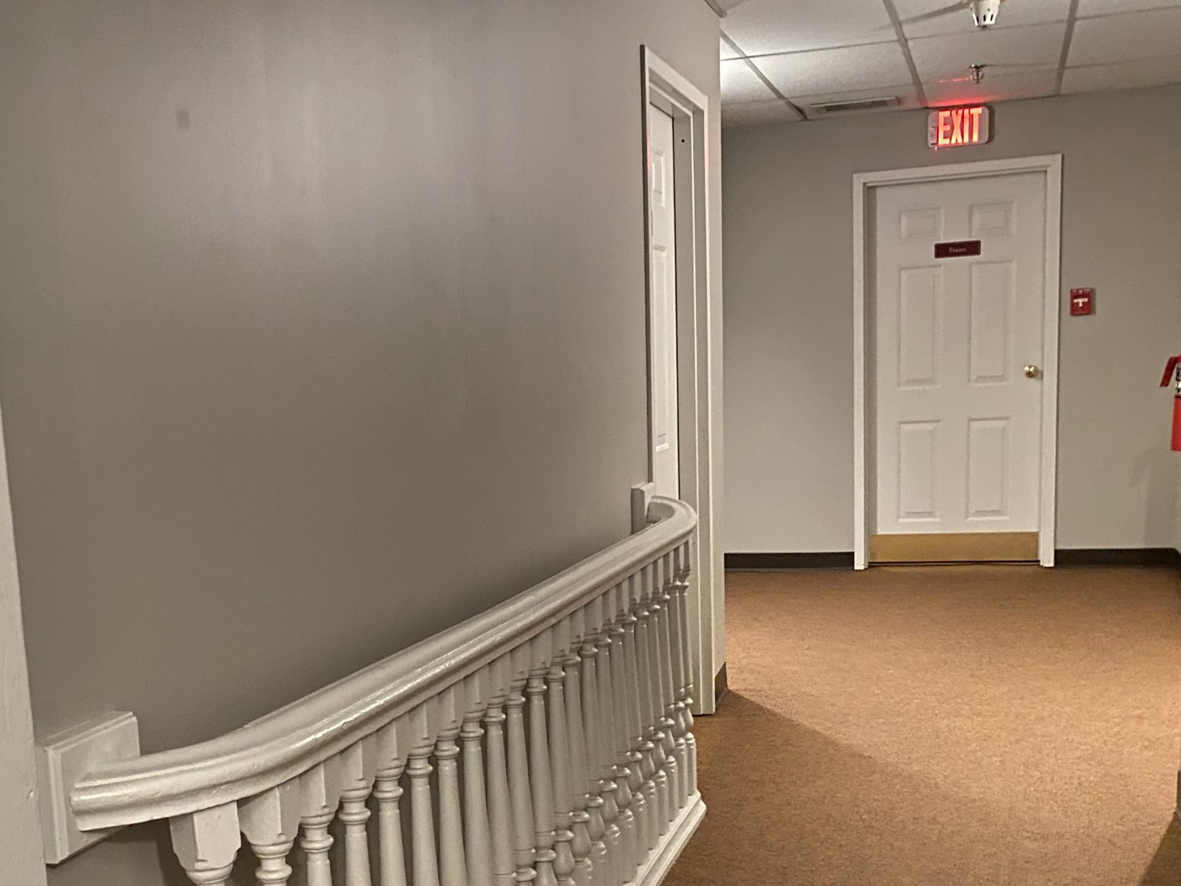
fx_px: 1569
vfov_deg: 31.0
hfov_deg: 40.9
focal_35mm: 46
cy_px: 663
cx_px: 430
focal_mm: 4.25
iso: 800
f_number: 1.8
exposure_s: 1/20
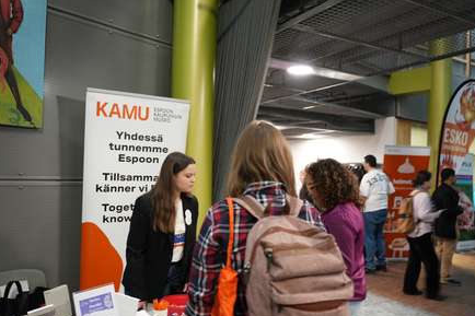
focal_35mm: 31
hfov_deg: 60.3
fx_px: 409
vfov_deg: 42.3
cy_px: 173
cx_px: 238
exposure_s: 1/30
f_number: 2.8
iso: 1000
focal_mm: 28
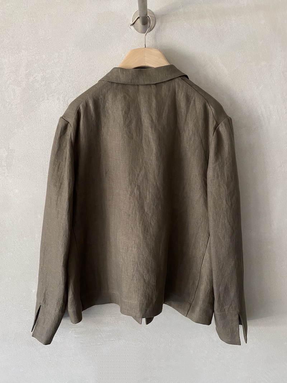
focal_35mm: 26
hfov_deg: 53.1
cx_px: 144
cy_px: 192
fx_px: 287
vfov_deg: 67.3
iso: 80
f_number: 1.8
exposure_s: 1/50
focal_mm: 4.25
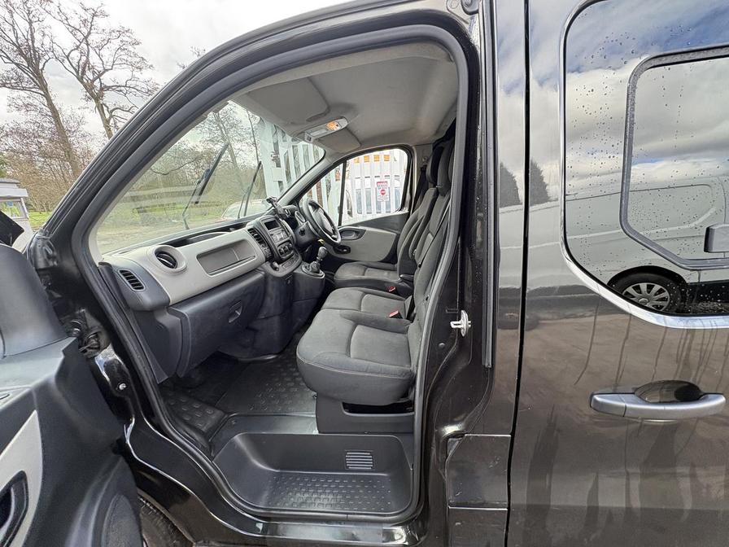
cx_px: 364
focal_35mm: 14
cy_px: 274
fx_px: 295
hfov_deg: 102.1
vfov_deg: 85.7
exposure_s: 1/99
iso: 80
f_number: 2.2
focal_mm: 2.22
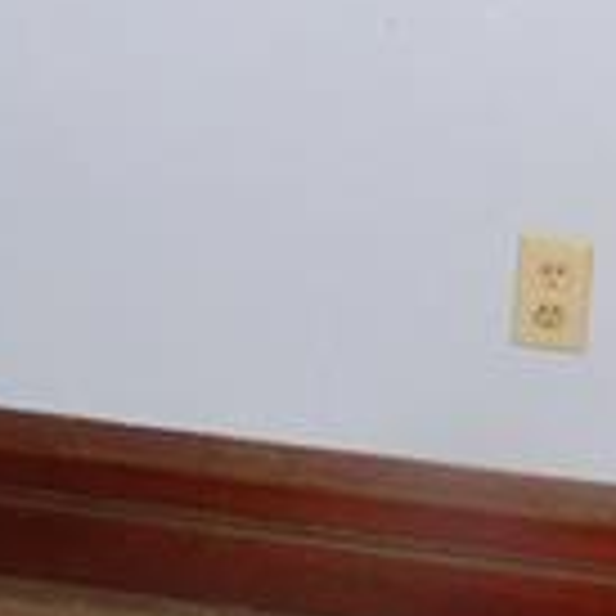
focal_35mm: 152
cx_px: 594
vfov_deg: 10.3
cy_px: -737
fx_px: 3060
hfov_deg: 11.4
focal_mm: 4
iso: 200
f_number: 3
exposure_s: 1/30
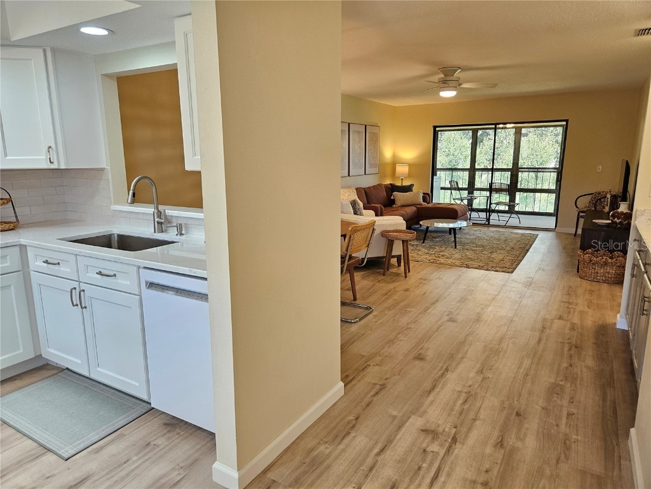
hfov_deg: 73.9
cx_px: 326
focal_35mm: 23
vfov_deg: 58.9
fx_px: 433
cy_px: 244
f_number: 1.8
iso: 160
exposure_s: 1/120
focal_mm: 5.4
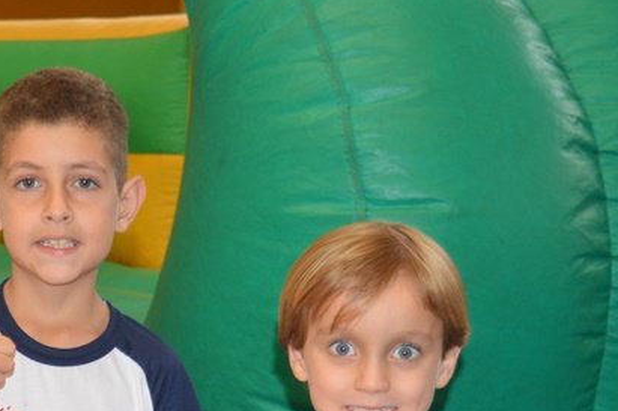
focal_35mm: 134
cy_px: 420
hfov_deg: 14.9
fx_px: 2298
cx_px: -83
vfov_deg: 10.1
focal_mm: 36
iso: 640
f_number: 4.8
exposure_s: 1/60
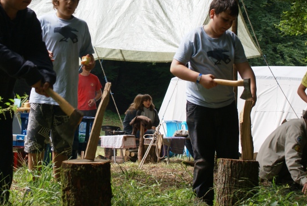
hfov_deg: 20.8
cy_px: 68
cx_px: 115
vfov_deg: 14.0
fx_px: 836
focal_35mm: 98
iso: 100
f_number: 5.6
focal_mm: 35
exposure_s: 1/200
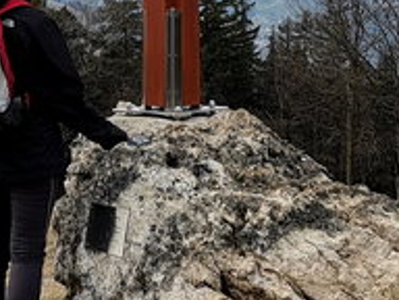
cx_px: 98
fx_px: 1406
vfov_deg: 12.1
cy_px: 57
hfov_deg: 16.1
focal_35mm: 122
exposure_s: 1/1475
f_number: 1.8
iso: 50
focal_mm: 4.75
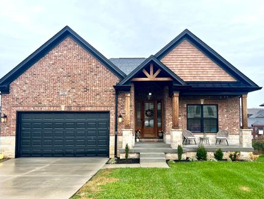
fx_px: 237
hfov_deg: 58.3
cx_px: 135
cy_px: 102
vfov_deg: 45.5
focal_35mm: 31
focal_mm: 5.7
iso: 50
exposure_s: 1/827
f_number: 1.5
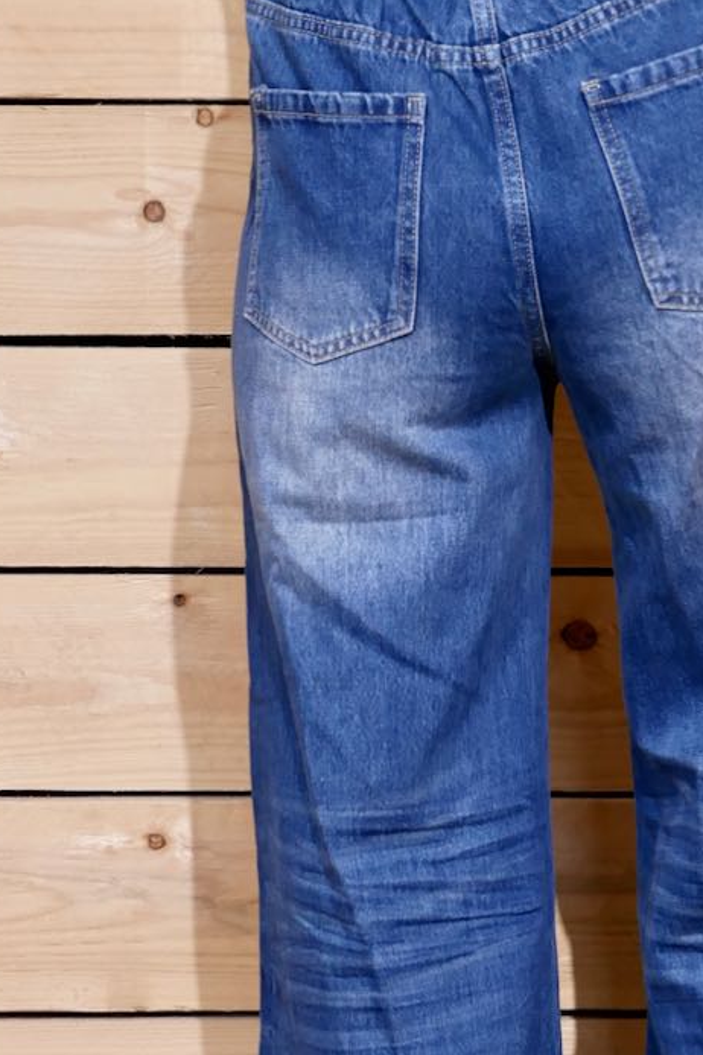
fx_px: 3515
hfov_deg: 11.4
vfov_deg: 16.8
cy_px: 968
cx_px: 429
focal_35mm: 120
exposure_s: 1/60
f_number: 4.5
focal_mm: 25
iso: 640
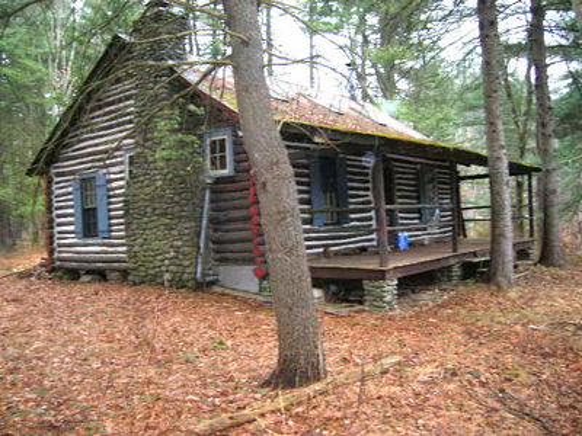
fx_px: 572
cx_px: 291
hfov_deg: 54.0
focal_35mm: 34
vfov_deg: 41.8
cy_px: 218
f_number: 2.9
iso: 200
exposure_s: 1/60.1
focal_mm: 5.7
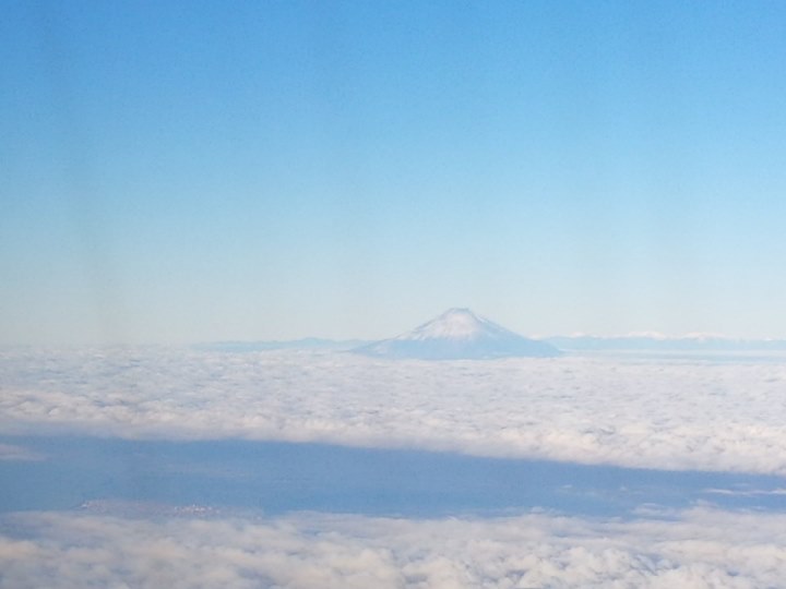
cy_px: 294
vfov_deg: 14.0
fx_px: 2407
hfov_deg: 18.5
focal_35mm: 106
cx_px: 393
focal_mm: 4.5
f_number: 2.2
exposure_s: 1/953
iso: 50
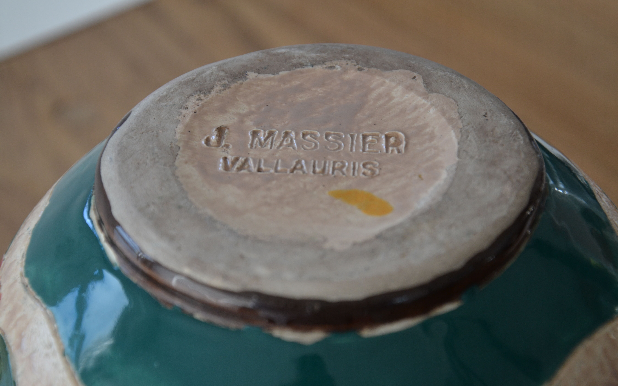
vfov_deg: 13.5
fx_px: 1634
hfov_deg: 21.4
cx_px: 314
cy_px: 204
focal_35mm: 97
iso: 450
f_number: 5.3
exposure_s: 1/125
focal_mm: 62
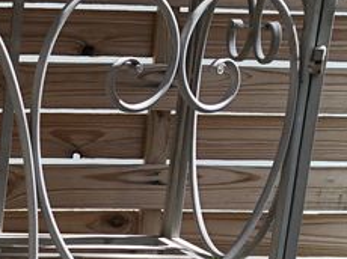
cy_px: 340
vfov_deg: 11.8
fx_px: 1222
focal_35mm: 122
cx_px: -246
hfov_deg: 14.5
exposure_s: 1/457
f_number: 1.8
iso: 20
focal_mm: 3.99
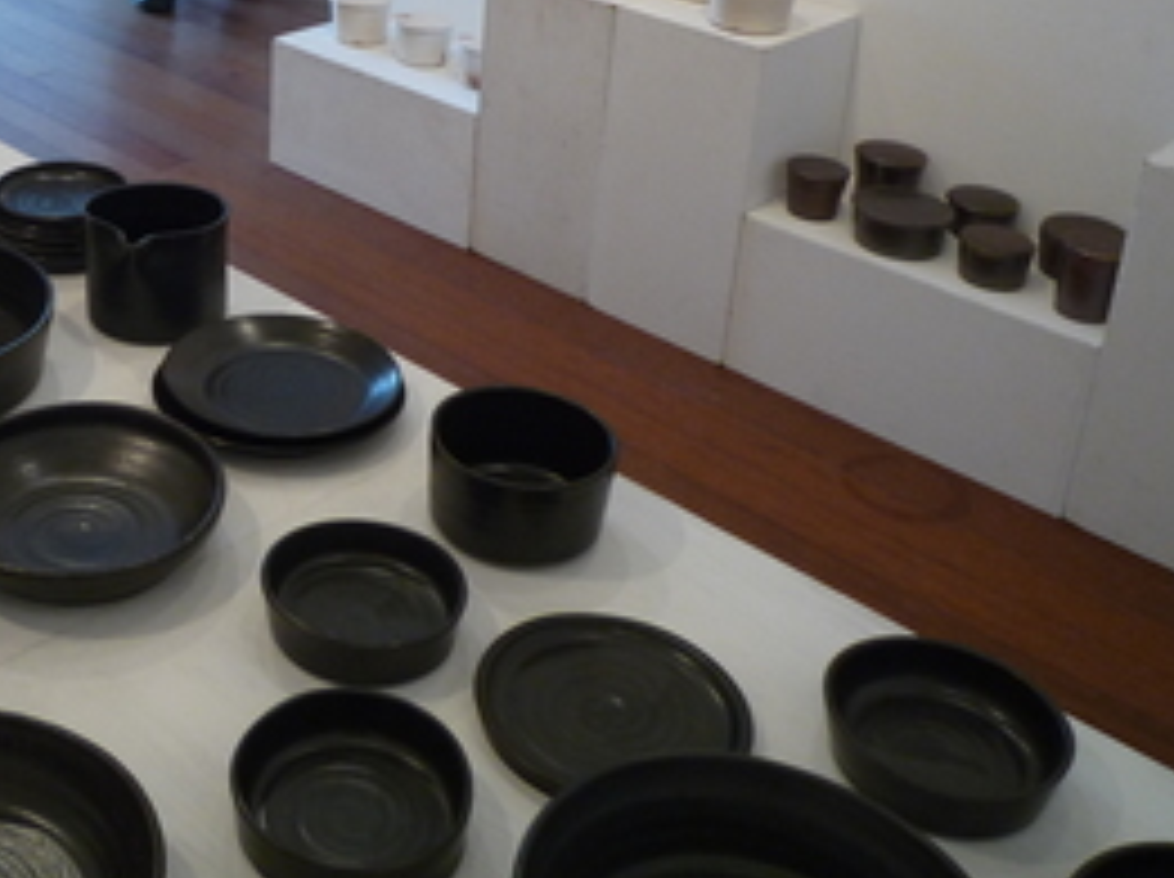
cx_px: 216
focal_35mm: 47
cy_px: 92
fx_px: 1592
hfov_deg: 38.8
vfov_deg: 29.6
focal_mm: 4.4
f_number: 2.8
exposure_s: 1/30
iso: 160
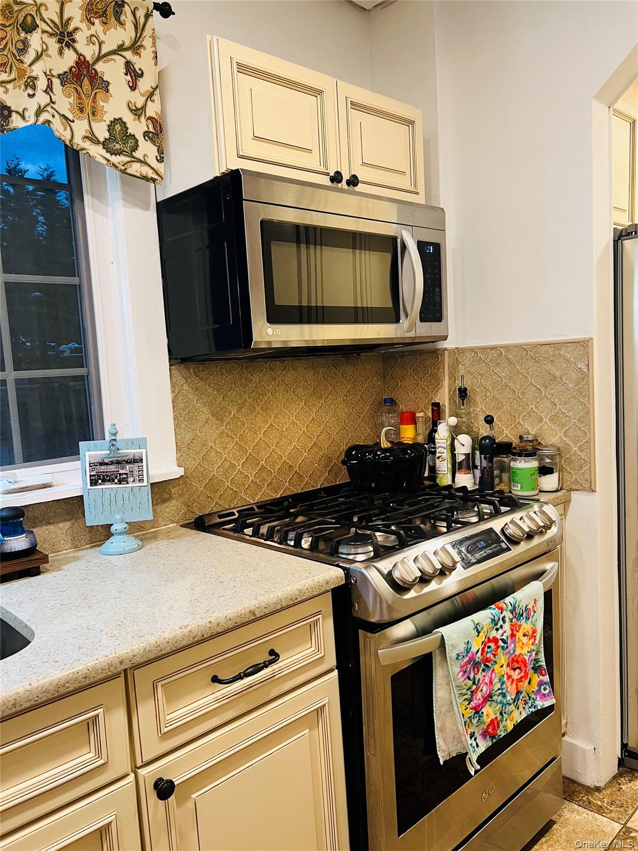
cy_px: 426
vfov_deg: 67.3
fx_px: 639
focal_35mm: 26
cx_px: 319
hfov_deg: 53.1
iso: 160
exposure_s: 1/60
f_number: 1.5
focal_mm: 5.7
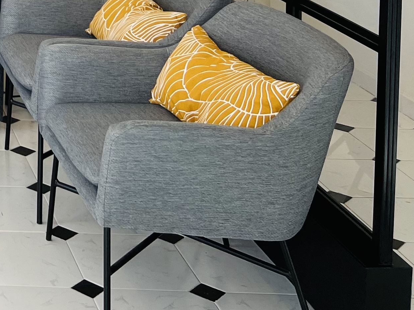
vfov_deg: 16.0
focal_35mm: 84
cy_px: -170
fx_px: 1005
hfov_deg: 19.8
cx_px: -231
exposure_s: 1/547
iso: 50
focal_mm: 5.7
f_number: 1.5
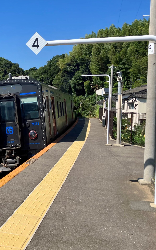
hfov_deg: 31.5
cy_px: 125
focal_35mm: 40
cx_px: 44
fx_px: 272
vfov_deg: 49.3
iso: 32
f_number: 1.8
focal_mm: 3.99
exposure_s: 1/1656
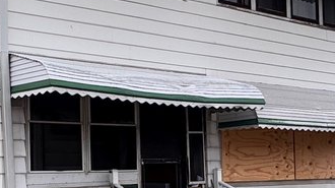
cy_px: 171
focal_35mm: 70
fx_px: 621
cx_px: 55
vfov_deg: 16.9
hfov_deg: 29.3
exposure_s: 1/173
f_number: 2.2
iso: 40
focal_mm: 2.22
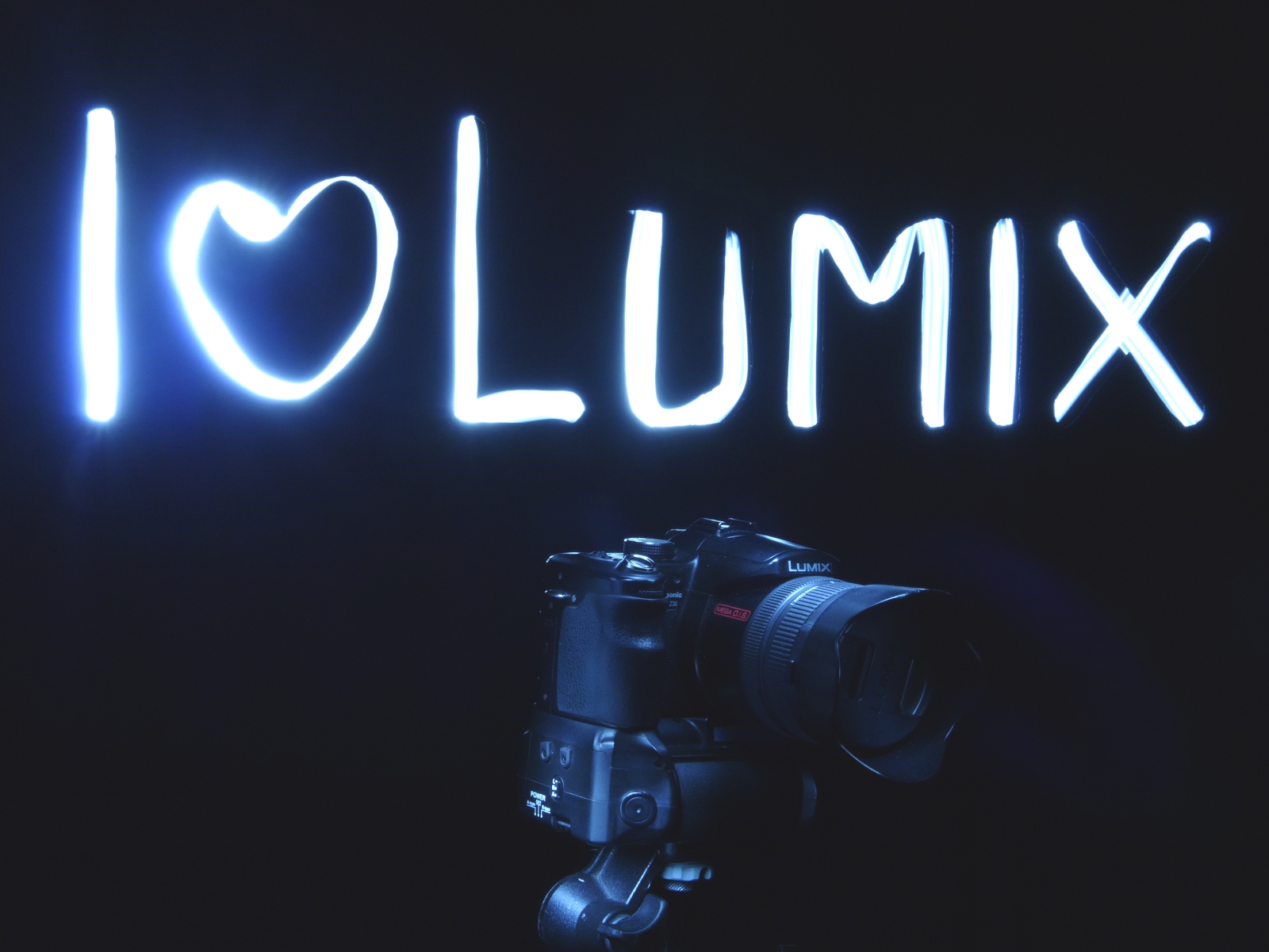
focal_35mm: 81
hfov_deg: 24.1
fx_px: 2969
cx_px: 634
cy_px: 476
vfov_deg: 18.2
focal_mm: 14.5
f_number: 8
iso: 100
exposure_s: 25
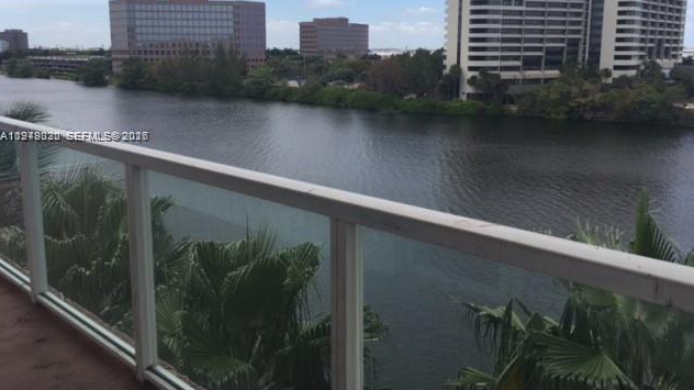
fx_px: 589
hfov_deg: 61.0
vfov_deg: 36.3
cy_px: 136
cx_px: 349
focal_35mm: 32
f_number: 2.2
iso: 25
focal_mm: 4.15
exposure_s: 1/2262
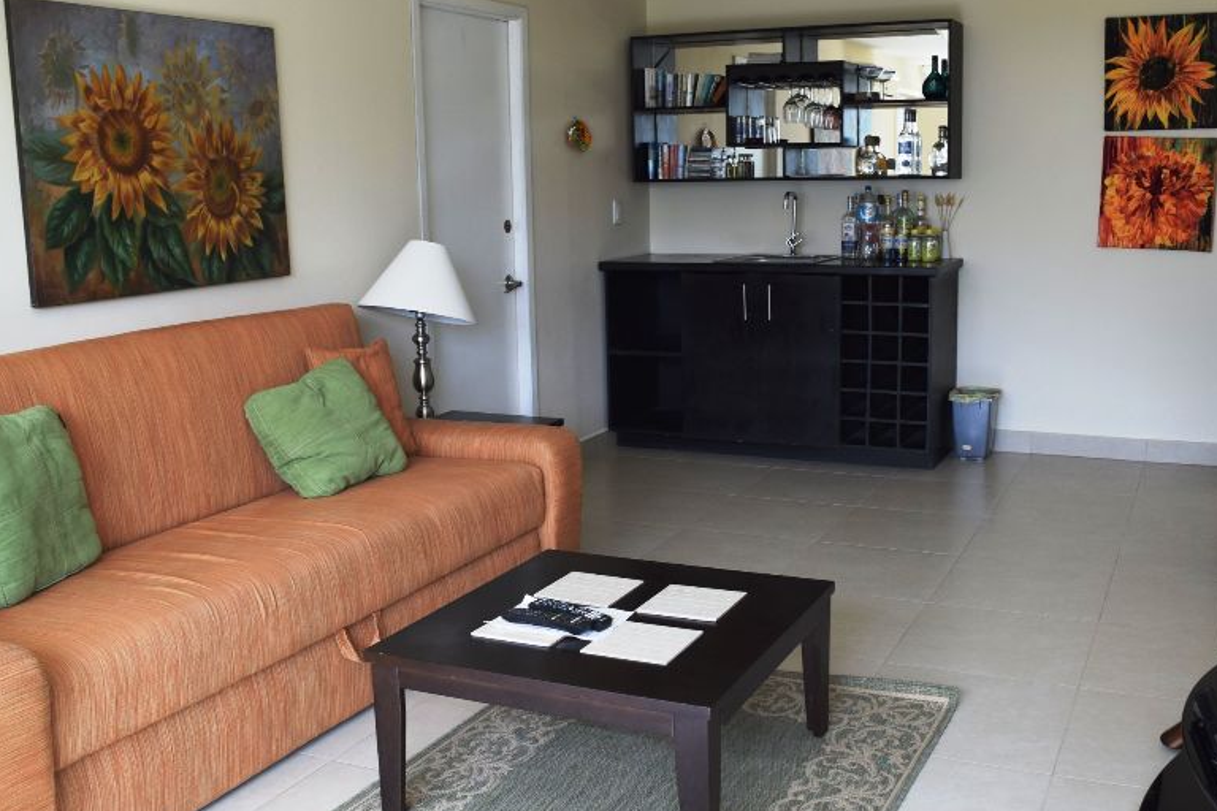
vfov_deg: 36.9
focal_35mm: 36
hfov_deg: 53.0
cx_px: 694
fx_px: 1217
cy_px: 403
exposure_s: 1/160
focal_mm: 18
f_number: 6.3
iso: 400
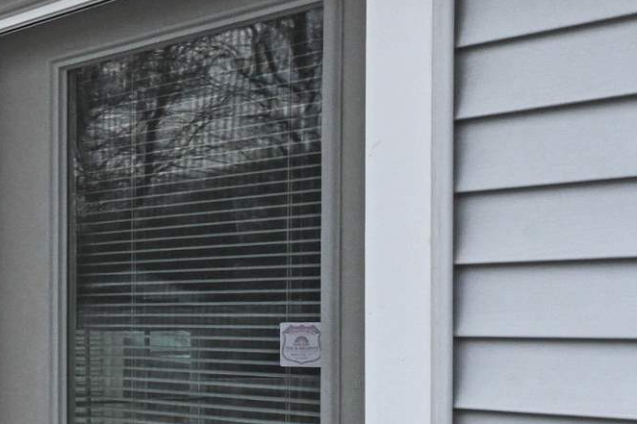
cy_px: 335
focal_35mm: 65
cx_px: -764
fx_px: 1150
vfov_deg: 20.7
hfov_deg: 17.0
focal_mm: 14
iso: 1000
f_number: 14
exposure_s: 1/1000
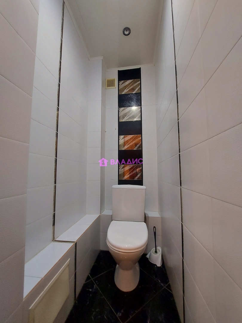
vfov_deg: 106.2
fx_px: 121
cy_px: 162
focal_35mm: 13
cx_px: 121
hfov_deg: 89.9
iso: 320
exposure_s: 1/50
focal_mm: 1.74
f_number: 2.2
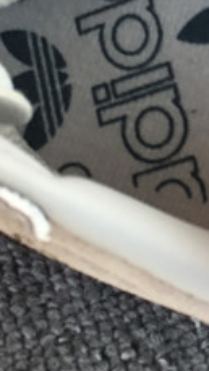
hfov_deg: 8.9
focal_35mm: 133
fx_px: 1309
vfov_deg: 16.0
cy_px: 58
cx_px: 316
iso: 25
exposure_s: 1/100
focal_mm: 3.3
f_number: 2.4
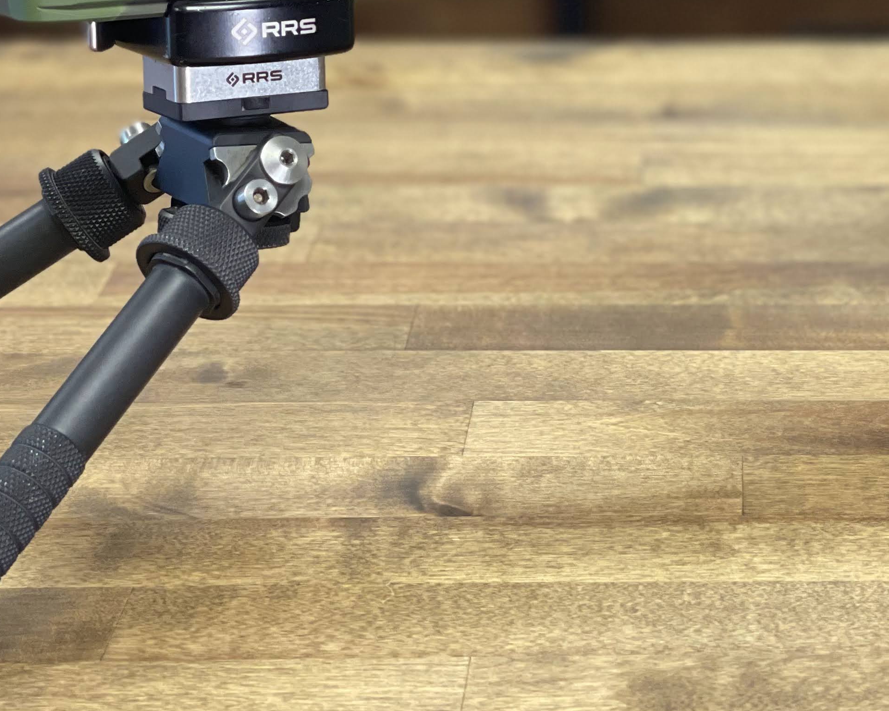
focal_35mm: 131
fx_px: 3446
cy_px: 36
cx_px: 803
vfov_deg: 11.7
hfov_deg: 14.5
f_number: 2.2
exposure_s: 1/40
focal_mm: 7.5
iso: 125
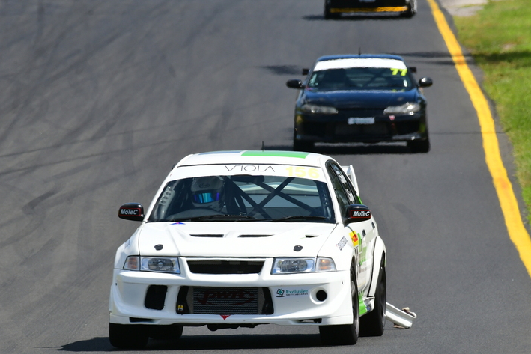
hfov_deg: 2.4
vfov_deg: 1.6
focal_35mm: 846
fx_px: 12480
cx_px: 250
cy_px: 173
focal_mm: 500
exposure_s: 1/500
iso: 320
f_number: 11
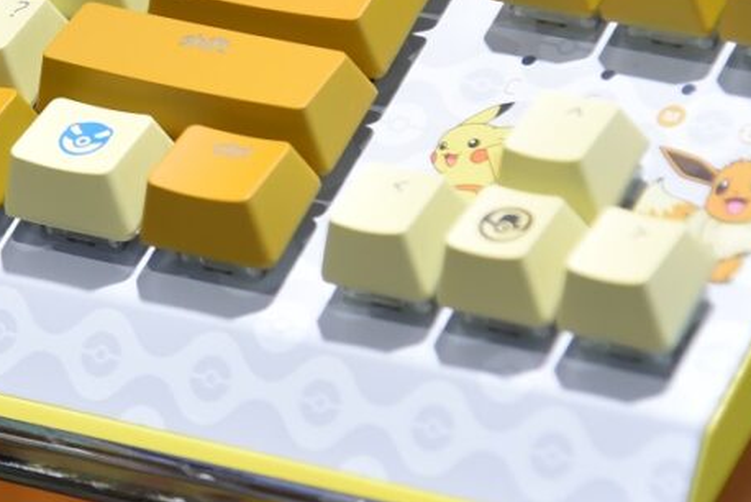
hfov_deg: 5.8
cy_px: -178
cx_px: -102
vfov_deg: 3.9
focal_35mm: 352
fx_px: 7347
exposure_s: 1/200
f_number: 4.5
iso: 800
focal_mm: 105
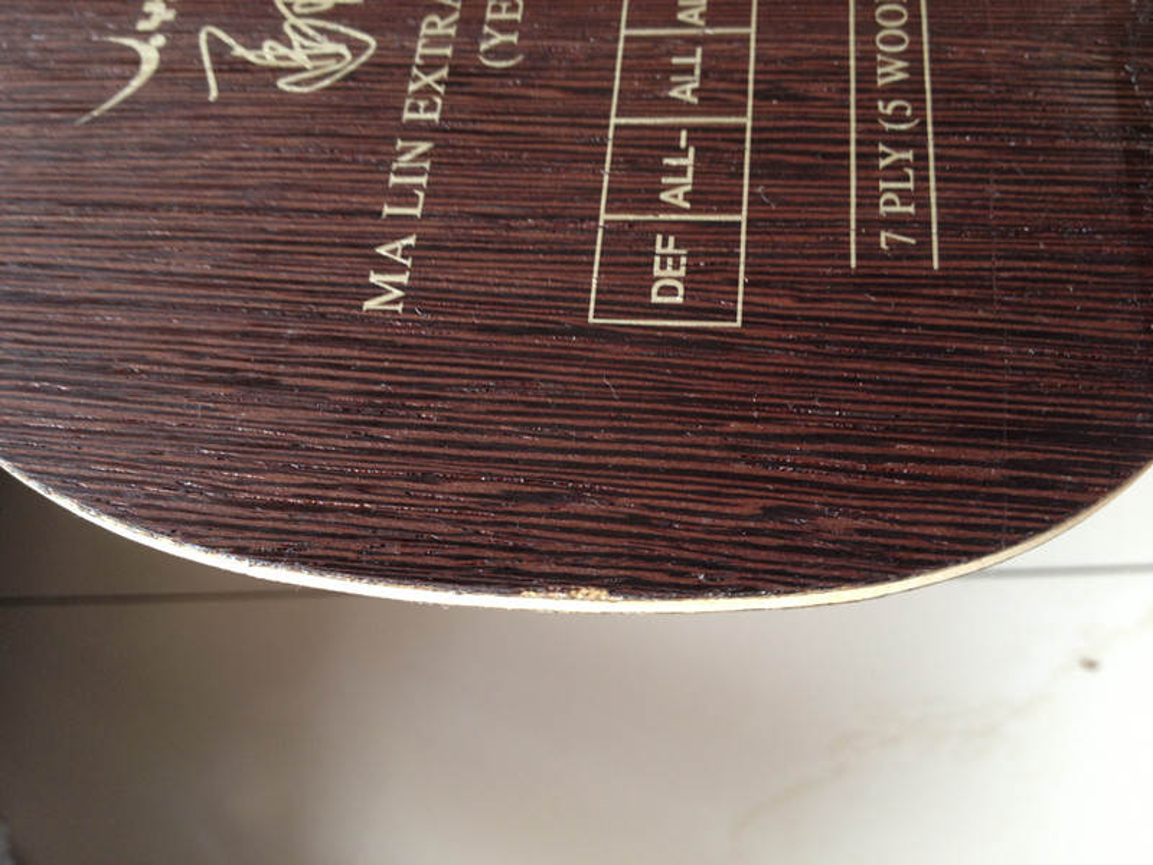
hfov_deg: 52.6
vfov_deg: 40.7
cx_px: 576
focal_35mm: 35
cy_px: 432
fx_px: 1166
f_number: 2.4
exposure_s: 1/20
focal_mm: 4.28
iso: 64
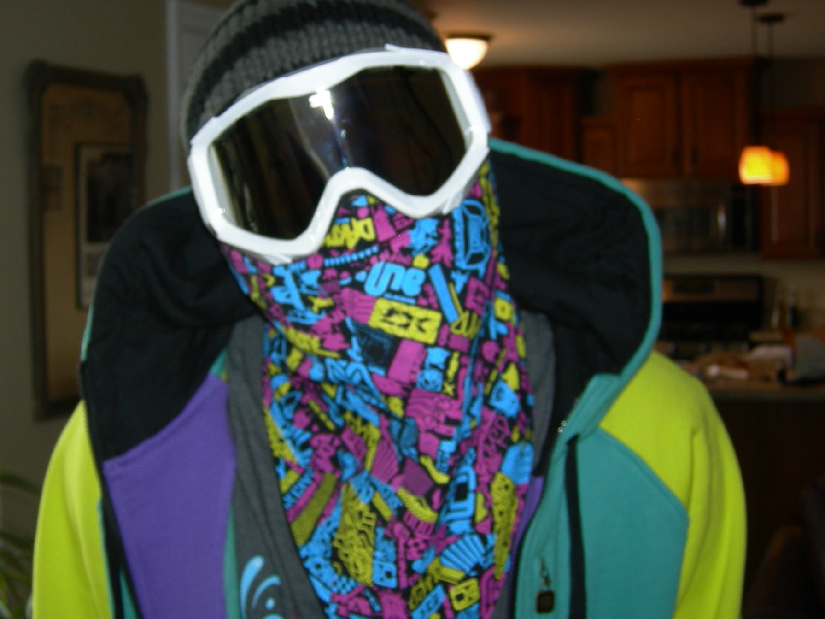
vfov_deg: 26.5
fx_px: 1311
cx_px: 357
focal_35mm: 55
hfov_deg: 34.9
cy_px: 286
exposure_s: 1/60.1
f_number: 2.8
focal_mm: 8
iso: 64
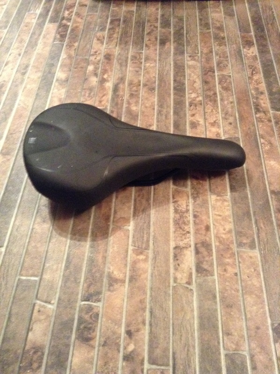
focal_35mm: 33
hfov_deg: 42.9
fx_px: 357
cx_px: 140
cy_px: 187
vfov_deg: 55.4
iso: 500
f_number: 2.4
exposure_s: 1/15
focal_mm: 3.3
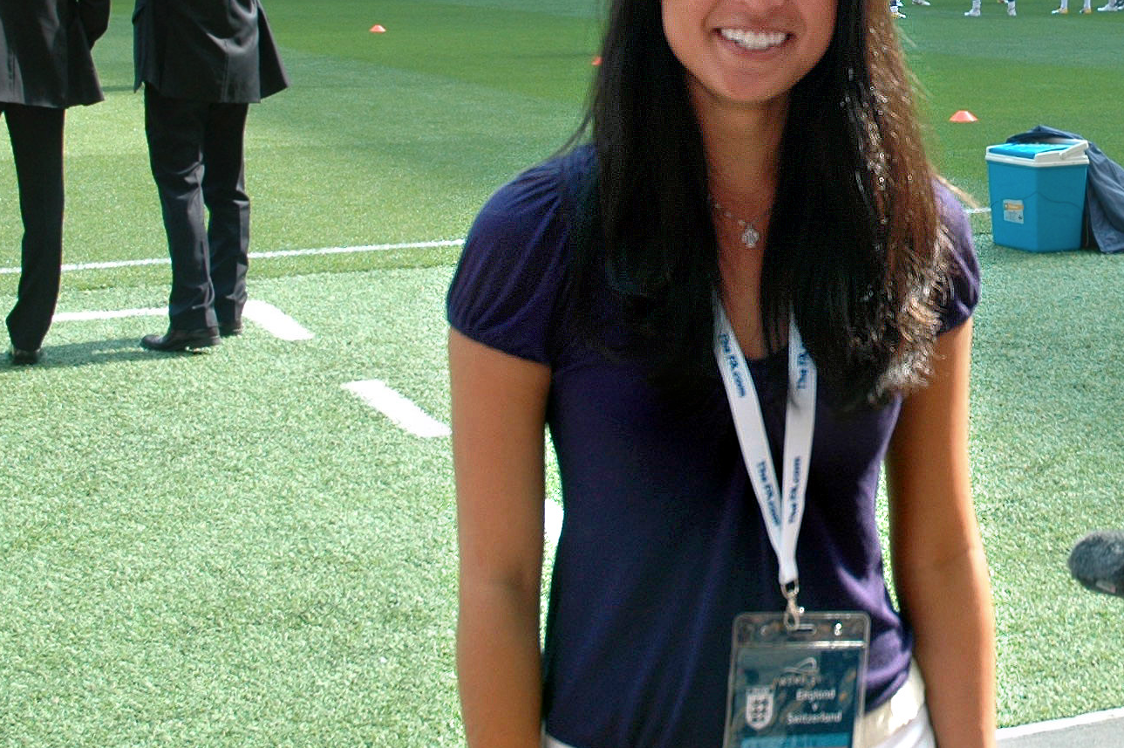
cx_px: 1024
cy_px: 54
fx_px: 2620
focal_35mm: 84
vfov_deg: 16.0
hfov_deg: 23.5
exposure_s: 1/125
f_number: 5.6
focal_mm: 24
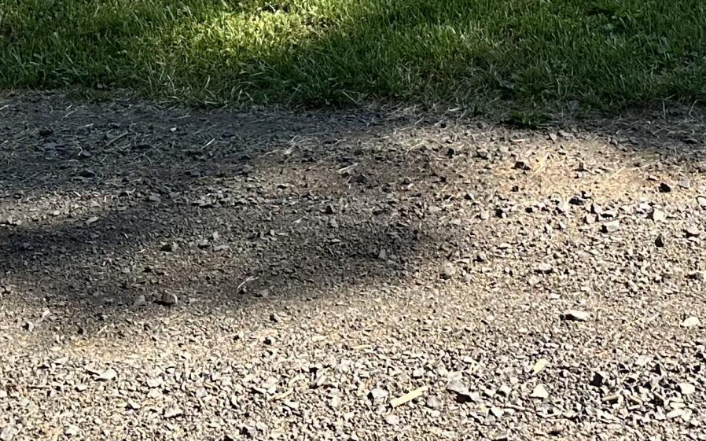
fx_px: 1635
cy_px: -418
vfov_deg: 13.4
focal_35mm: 85
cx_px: 531
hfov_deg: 24.1
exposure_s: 1/1845
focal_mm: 6.86
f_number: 1.78
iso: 80
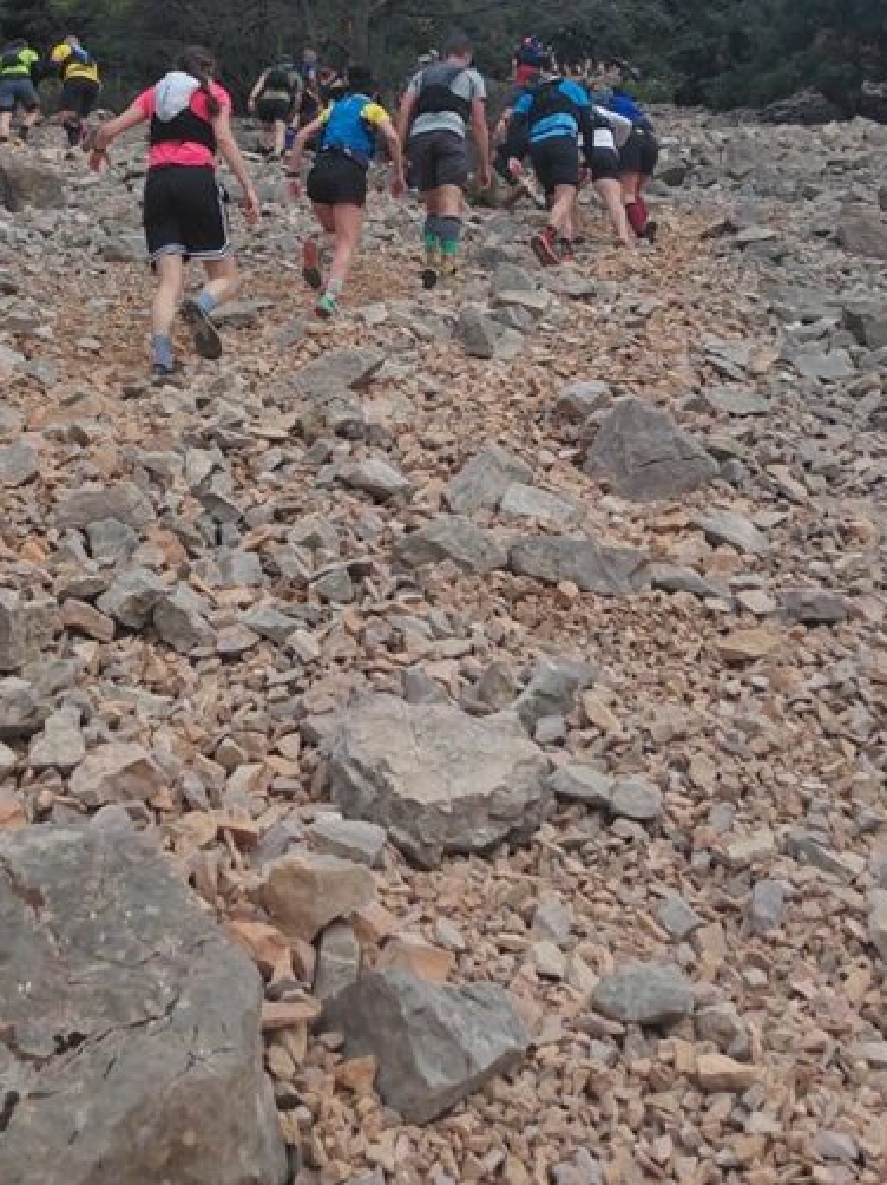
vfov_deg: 35.6
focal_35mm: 51
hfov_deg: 28.3
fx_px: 1744
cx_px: 276
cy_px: 149
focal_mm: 4.69
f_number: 1.8
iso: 50
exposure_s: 1/2005
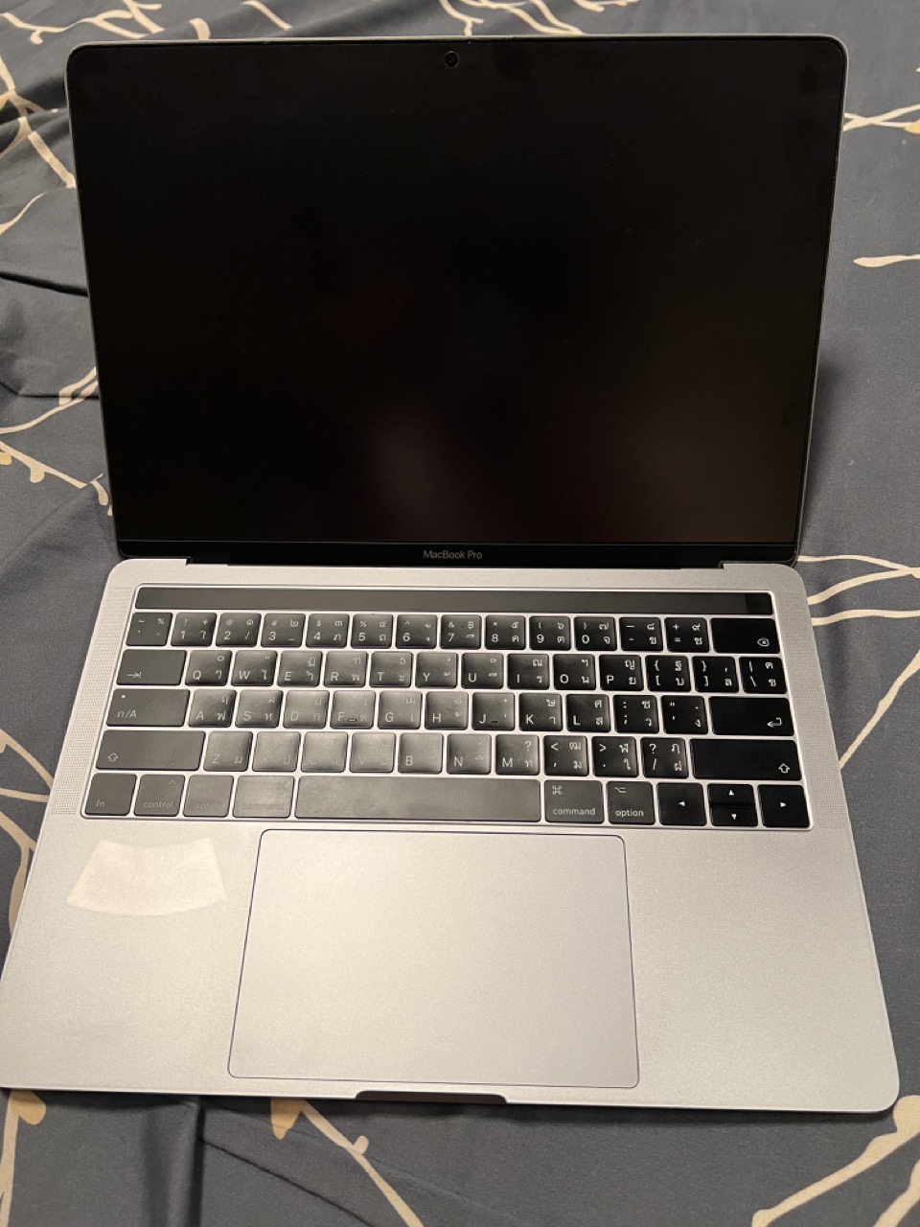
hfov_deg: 53.1
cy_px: 614
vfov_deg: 67.3
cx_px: 460
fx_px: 921
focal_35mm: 26
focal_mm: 5.7
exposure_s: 1/50
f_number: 1.5
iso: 160
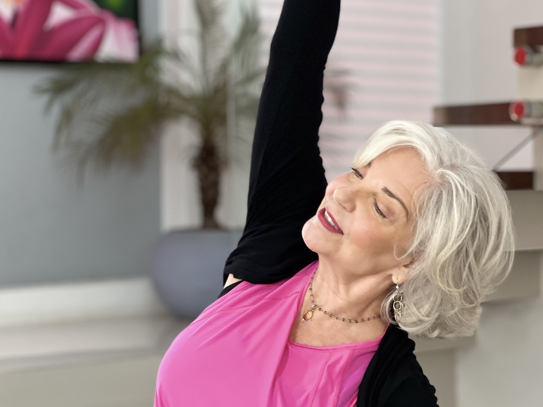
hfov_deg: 19.8
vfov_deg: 14.9
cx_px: 262
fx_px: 1553
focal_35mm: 99
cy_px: 222
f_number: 2.8
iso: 125
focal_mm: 9
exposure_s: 1/120
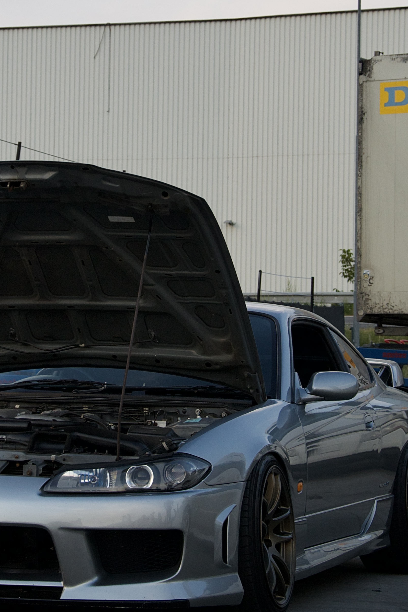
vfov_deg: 18.2
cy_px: 183
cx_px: 114
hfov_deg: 12.2
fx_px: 1904
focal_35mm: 112
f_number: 5.6
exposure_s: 1/250
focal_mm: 40
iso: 400
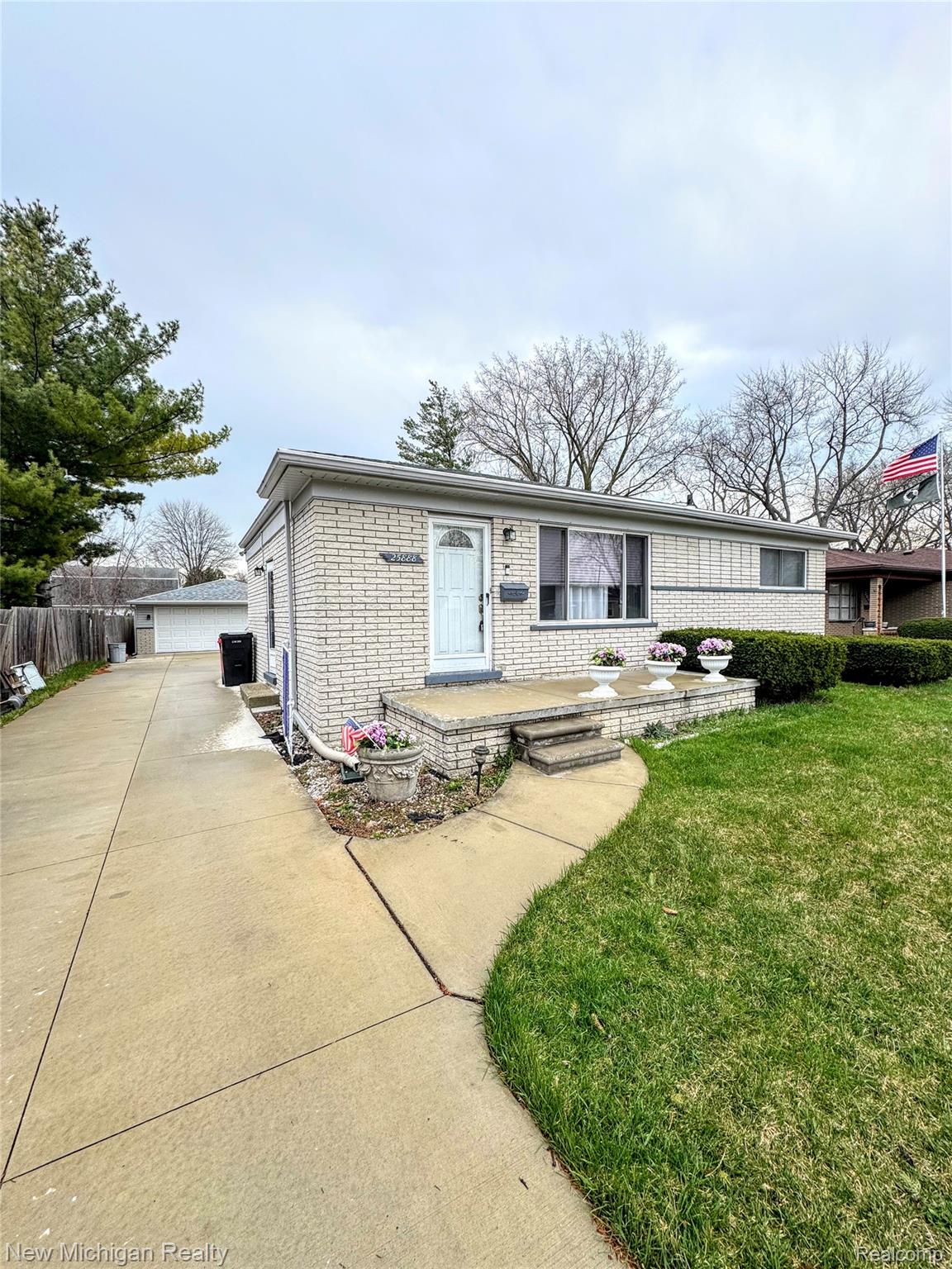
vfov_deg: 102.1
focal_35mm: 14
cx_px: 476
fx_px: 513
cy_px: 634
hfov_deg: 85.7
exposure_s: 1/1006
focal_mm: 2.22
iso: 50
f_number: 2.2
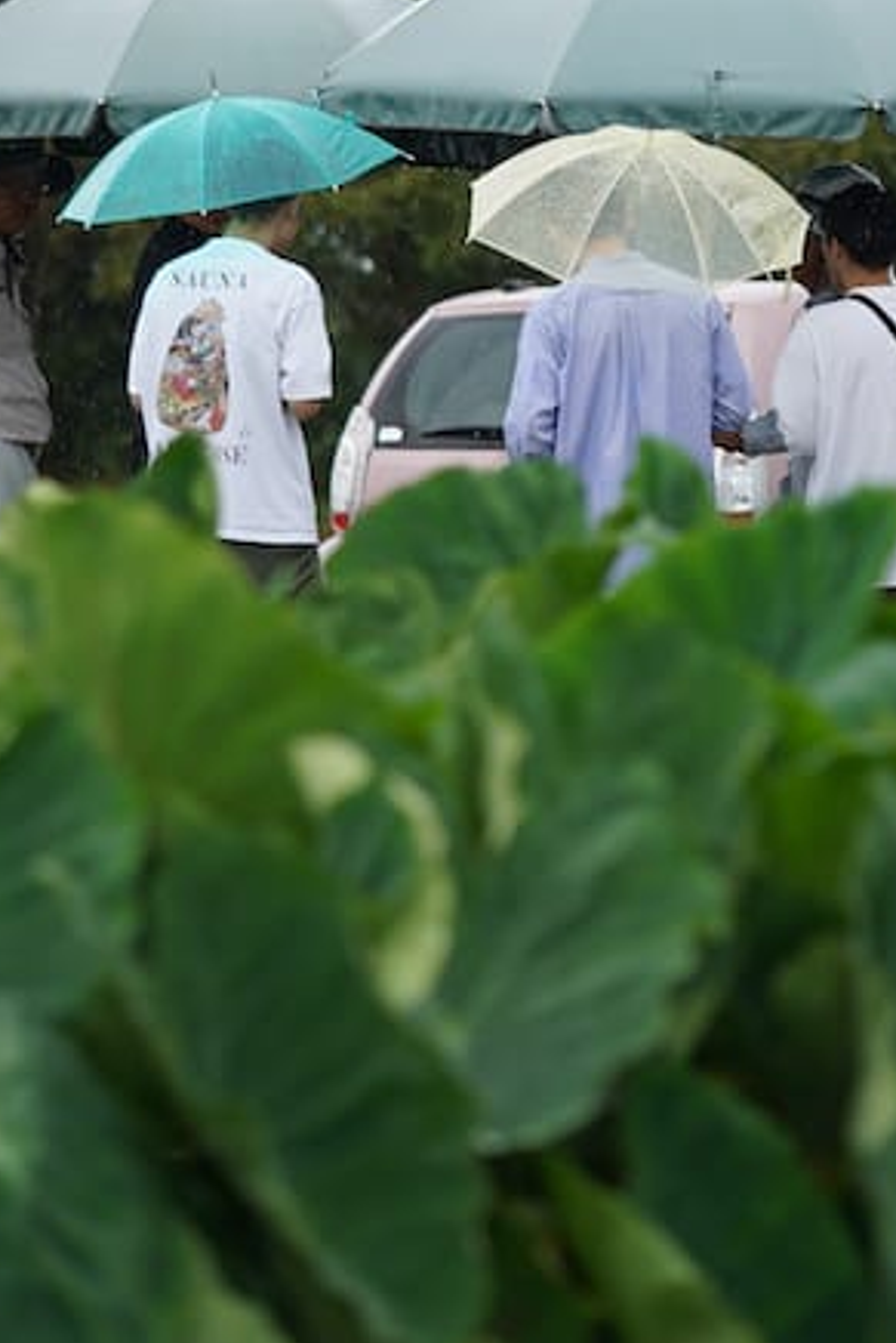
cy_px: -160
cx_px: 674
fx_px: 9847
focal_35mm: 264
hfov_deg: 5.2
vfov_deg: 7.7
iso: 160
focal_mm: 90
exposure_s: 1/640
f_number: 2.8
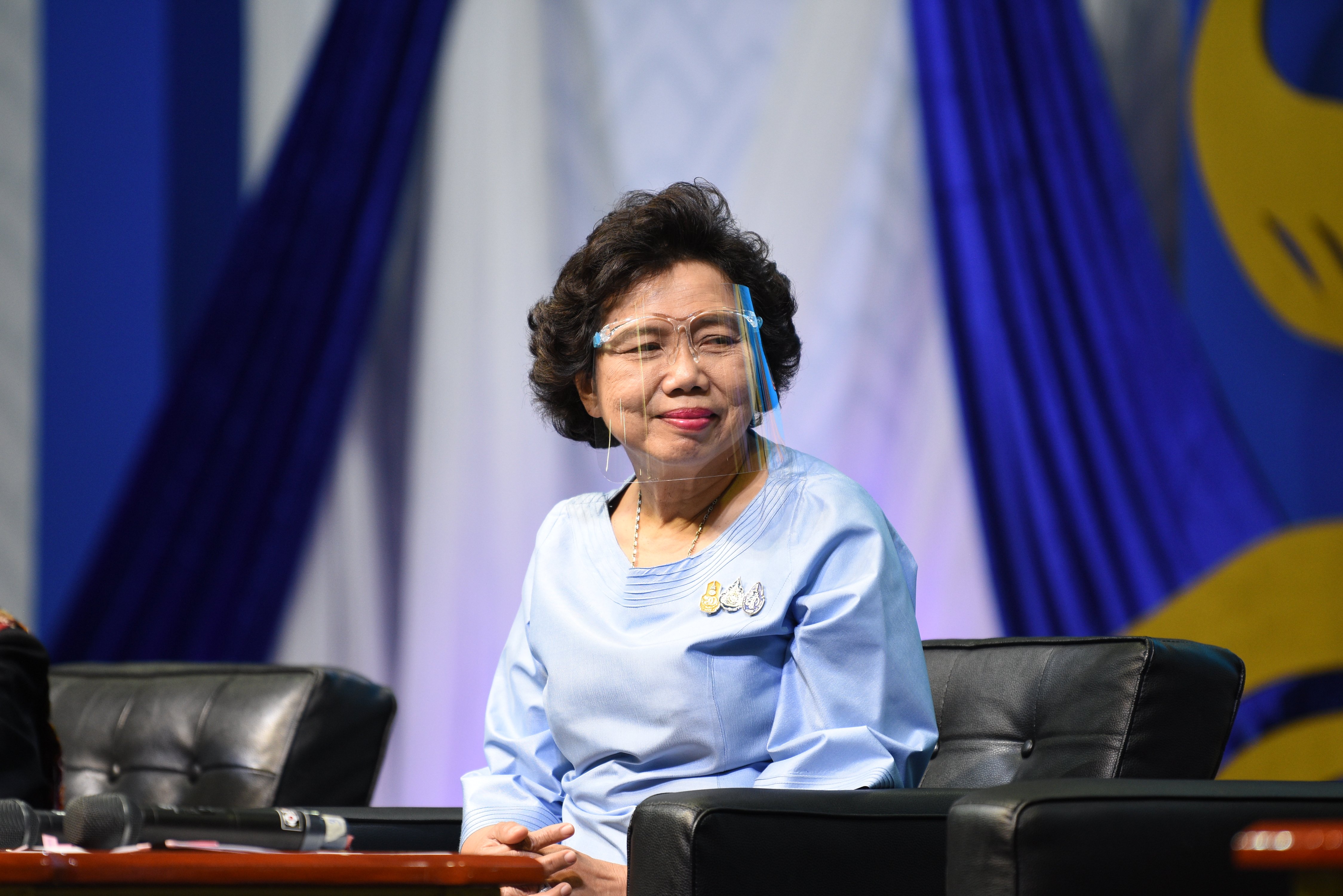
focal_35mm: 300
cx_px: 672
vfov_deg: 4.6
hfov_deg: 6.9
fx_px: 11194
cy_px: 448
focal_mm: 200
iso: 800
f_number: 2.8
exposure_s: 1/250
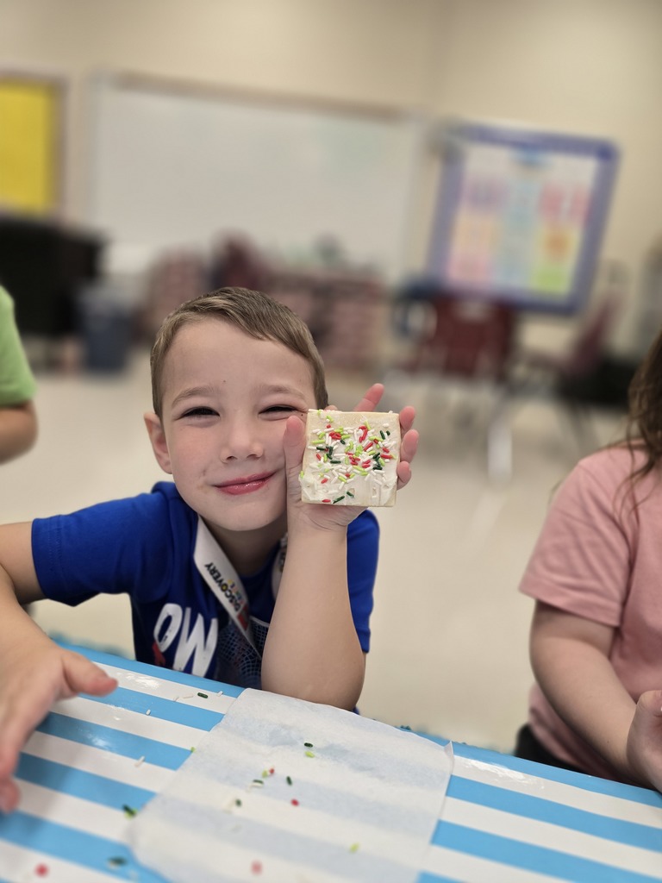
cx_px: 331
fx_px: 586
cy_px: 442
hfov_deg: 58.9
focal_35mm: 23
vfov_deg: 73.9
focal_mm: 6.3
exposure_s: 1/120
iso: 160
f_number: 1.7
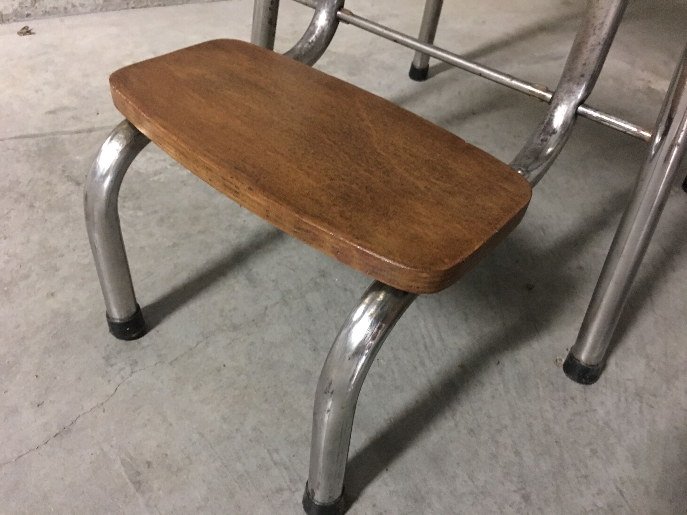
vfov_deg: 48.2
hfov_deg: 61.7
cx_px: 344
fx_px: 576
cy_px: 258
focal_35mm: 29
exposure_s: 1/4
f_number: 2.2
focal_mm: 4.15
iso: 125
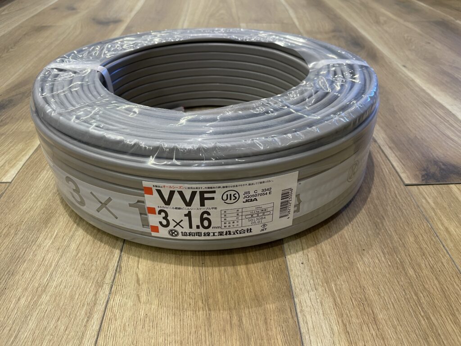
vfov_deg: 53.1
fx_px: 346
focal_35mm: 26
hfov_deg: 67.3
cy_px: 173
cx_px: 230
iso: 80
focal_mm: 4.2
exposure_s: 1/50
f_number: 1.6
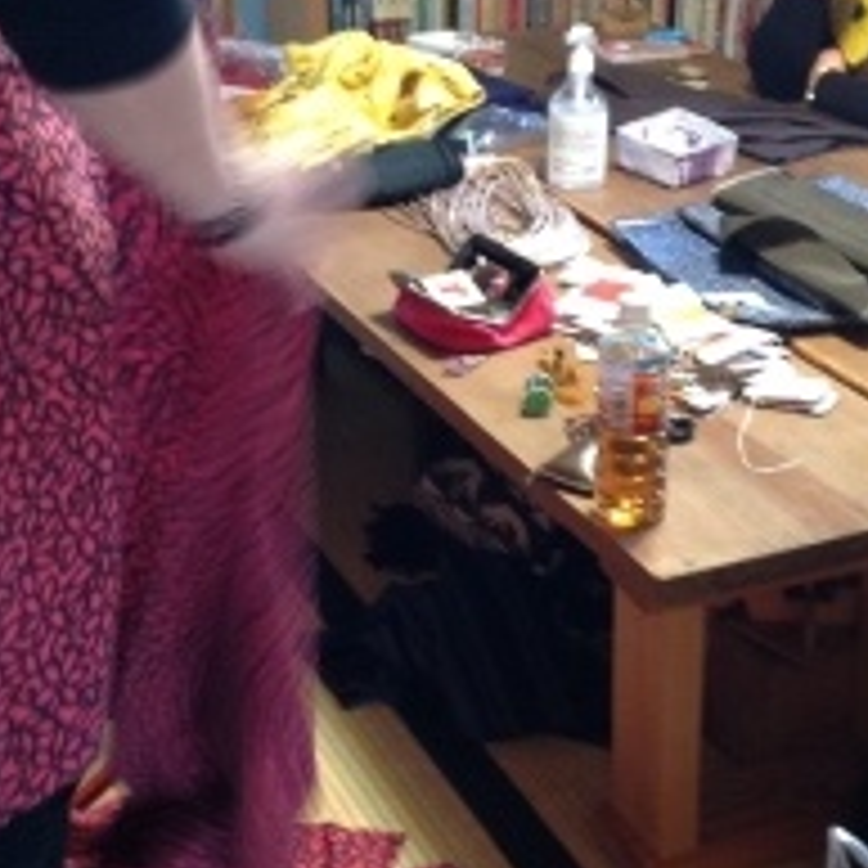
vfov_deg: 21.6
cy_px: 382
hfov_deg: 21.6
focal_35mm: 80
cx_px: 461
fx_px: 2270
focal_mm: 4.28
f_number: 2.4
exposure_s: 1/15
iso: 200
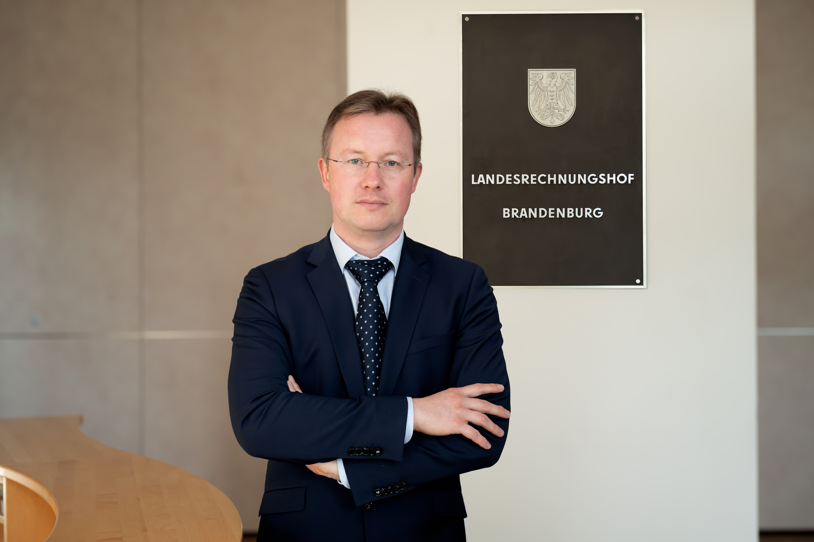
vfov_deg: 21.2
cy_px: 271
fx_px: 1447
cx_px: 407
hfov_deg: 31.4
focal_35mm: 64
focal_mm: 64
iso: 1250
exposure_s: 1/250
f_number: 2.8
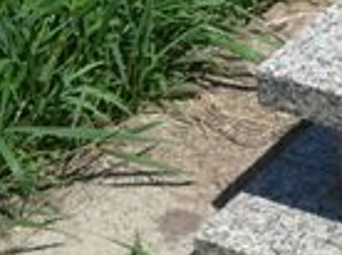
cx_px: 642
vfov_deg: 7.6
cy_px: 114
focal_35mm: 195
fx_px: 1923
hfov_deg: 9.6
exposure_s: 1/1500
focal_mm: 9.1
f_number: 3.4
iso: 80
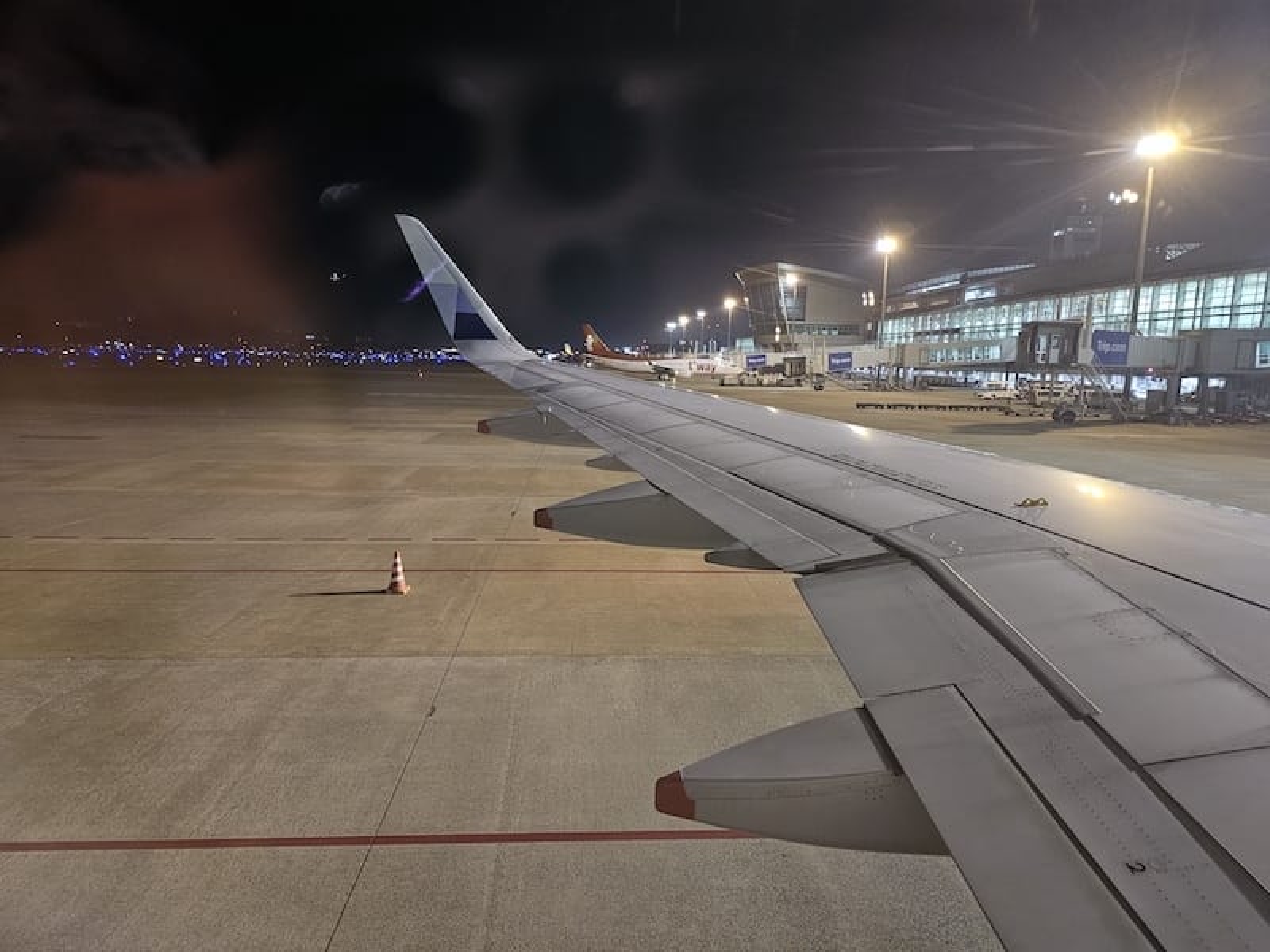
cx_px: 635
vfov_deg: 58.9
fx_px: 844
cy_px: 476
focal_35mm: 23
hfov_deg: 73.9
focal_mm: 6.3
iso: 800
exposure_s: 1/26
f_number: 1.7
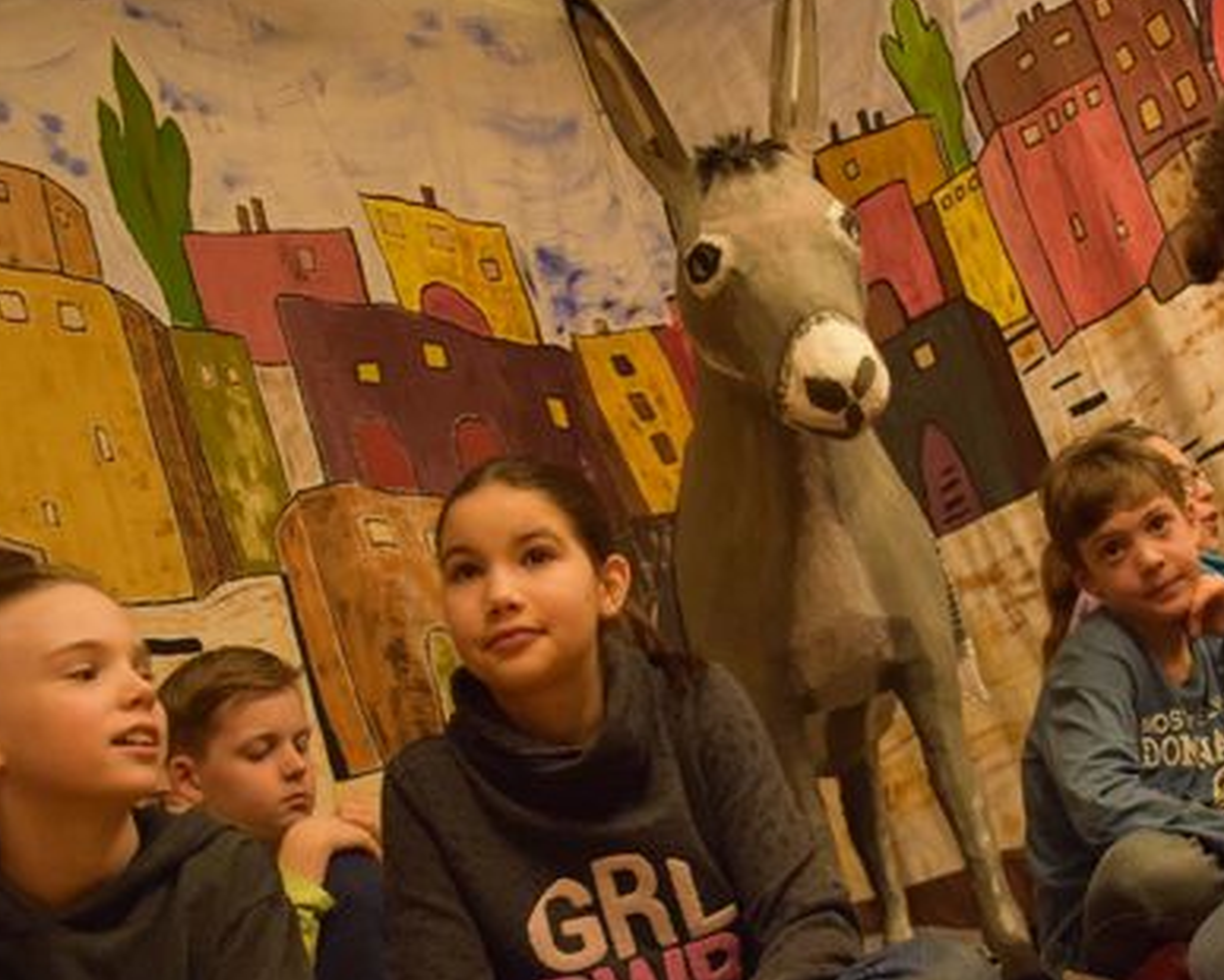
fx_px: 1740
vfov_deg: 31.4
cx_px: 797
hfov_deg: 38.4
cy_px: 563
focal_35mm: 48
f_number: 3.8
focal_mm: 22
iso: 3200
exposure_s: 1/30
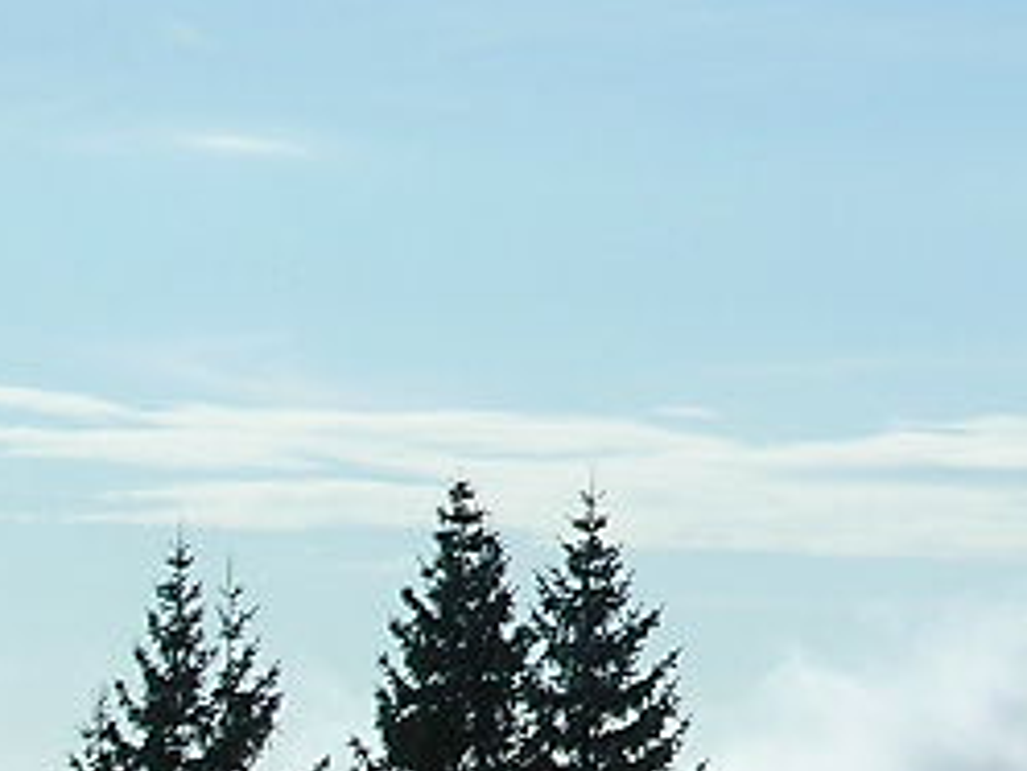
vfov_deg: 5.4
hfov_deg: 7.1
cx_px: 1361
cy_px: 524
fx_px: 8163
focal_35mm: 275
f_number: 3.6
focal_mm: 10.2
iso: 100
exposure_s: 1/1502
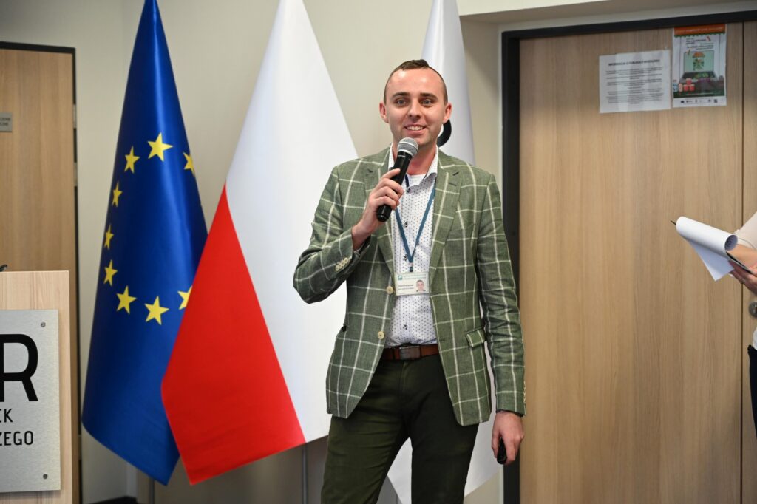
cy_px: 252
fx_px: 1471
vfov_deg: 19.4
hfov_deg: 28.9
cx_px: 378
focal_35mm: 70
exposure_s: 1/125
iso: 1400
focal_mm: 70
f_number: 4
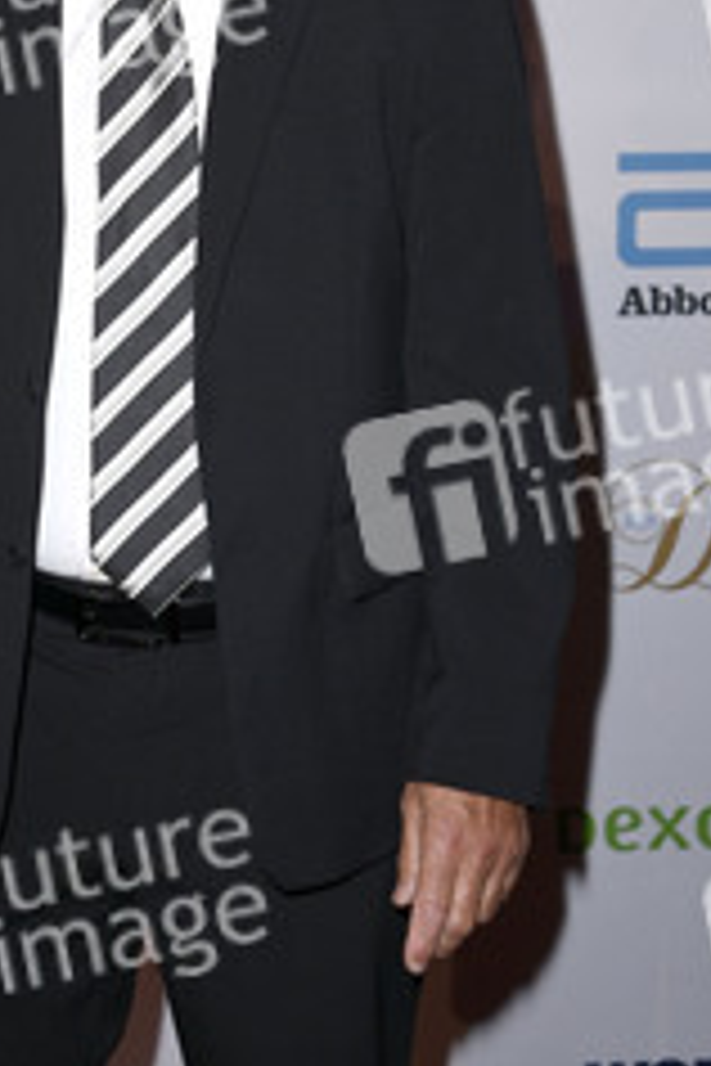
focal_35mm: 118
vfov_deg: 17.2
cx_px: 166
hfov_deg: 11.6
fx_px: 3495
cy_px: 243
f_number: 5.6
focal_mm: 70
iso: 640
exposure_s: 1/200
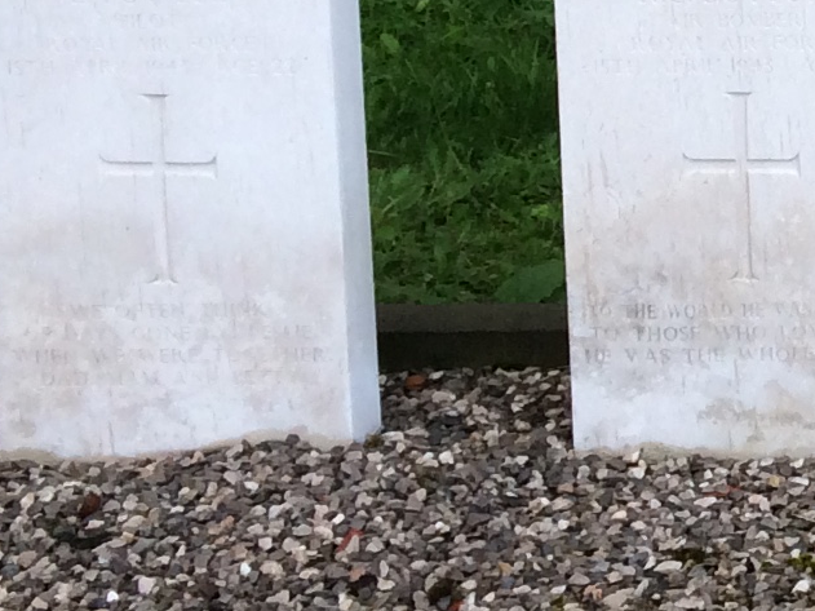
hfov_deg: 11.2
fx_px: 3531
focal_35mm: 150
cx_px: 1904
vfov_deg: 9.5
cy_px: -398
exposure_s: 1/238
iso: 32
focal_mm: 4.15
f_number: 2.2
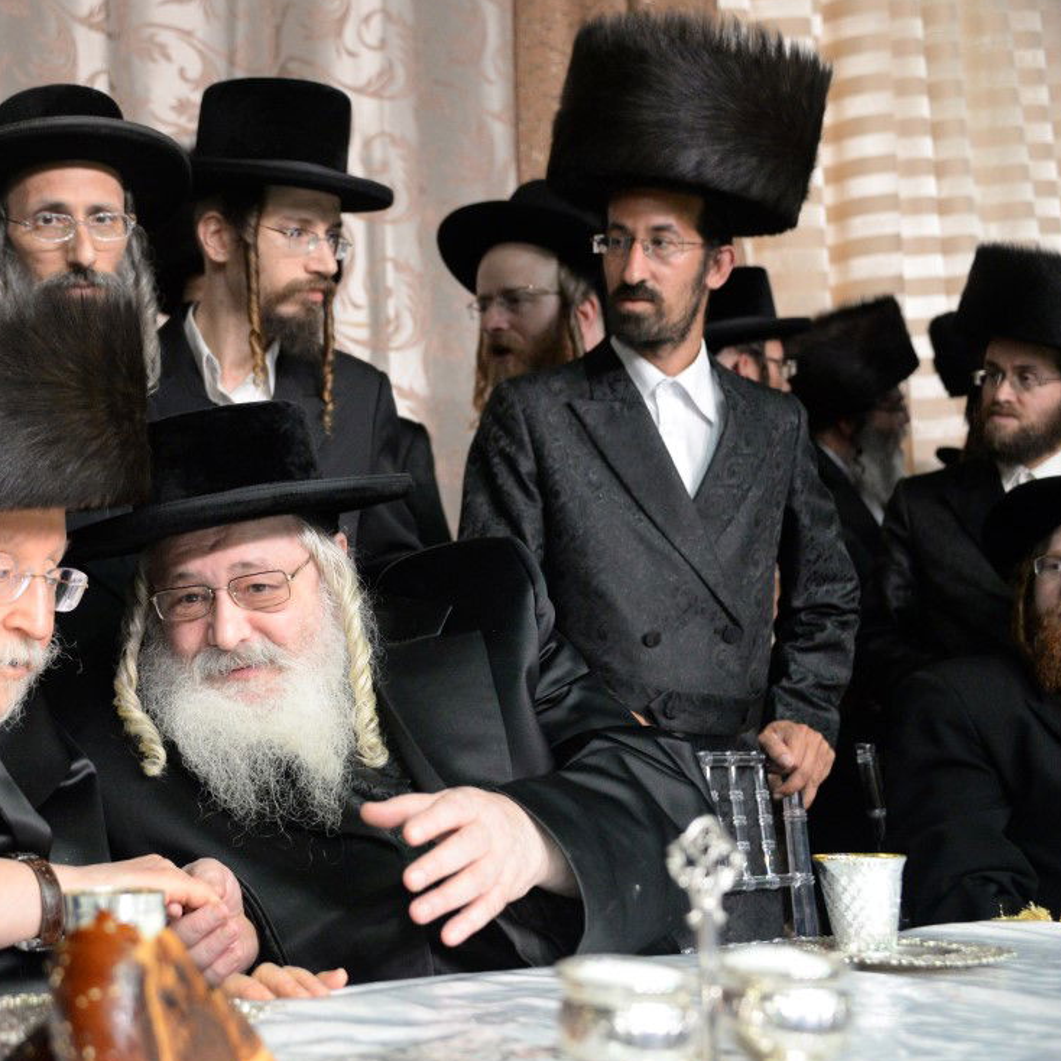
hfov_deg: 28.1
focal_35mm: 60
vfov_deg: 28.6
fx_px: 2081
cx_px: 250
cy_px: 526
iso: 4000
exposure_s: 1/160
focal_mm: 45
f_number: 4.2
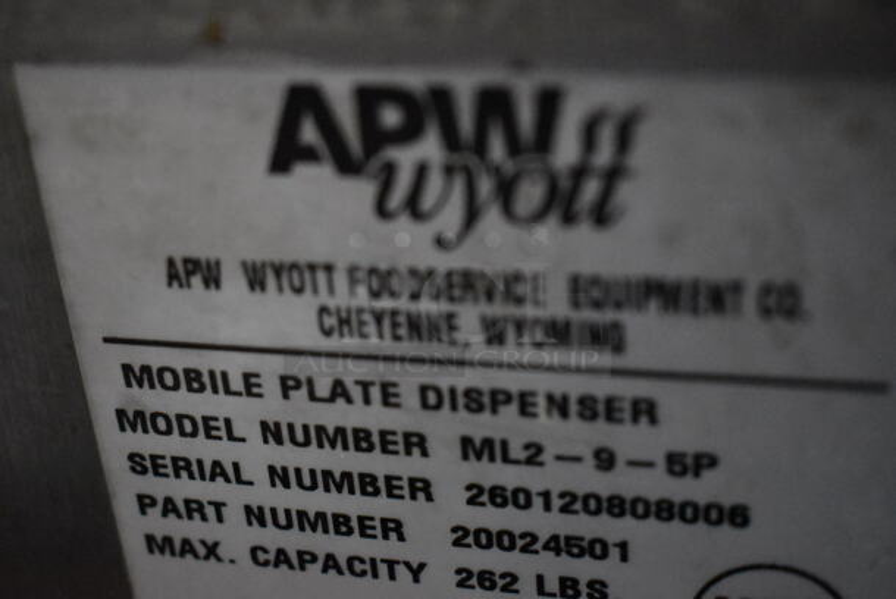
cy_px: 300
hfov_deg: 35.0
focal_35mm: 57
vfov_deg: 23.8
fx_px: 1420
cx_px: 448
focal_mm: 38
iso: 10000
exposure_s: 1/125
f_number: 4.8
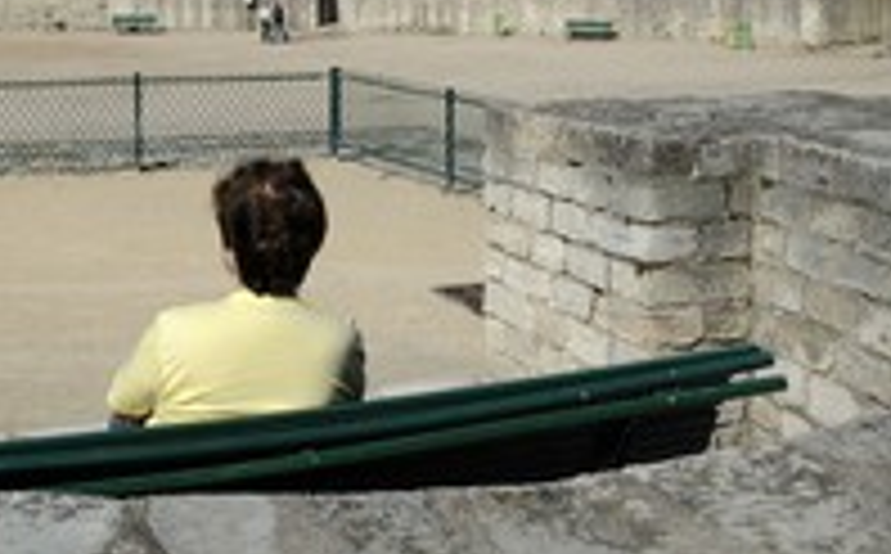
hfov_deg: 37.6
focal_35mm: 52
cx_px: 184
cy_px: -18
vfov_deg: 23.6
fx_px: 1261
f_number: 14
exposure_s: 1/160
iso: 200
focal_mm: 24
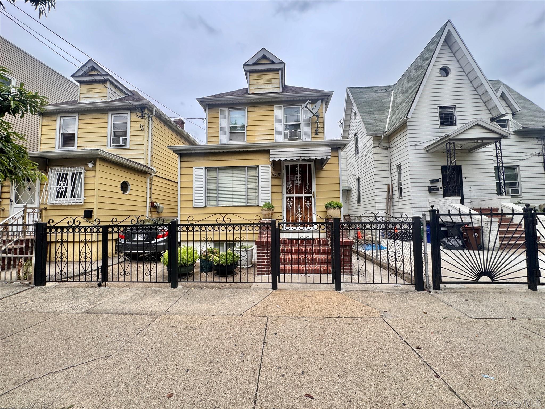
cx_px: 272
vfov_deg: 85.7
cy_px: 204
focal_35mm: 14
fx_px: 220
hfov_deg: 102.1
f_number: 2.2
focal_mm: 2.22
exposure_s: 1/512
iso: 40
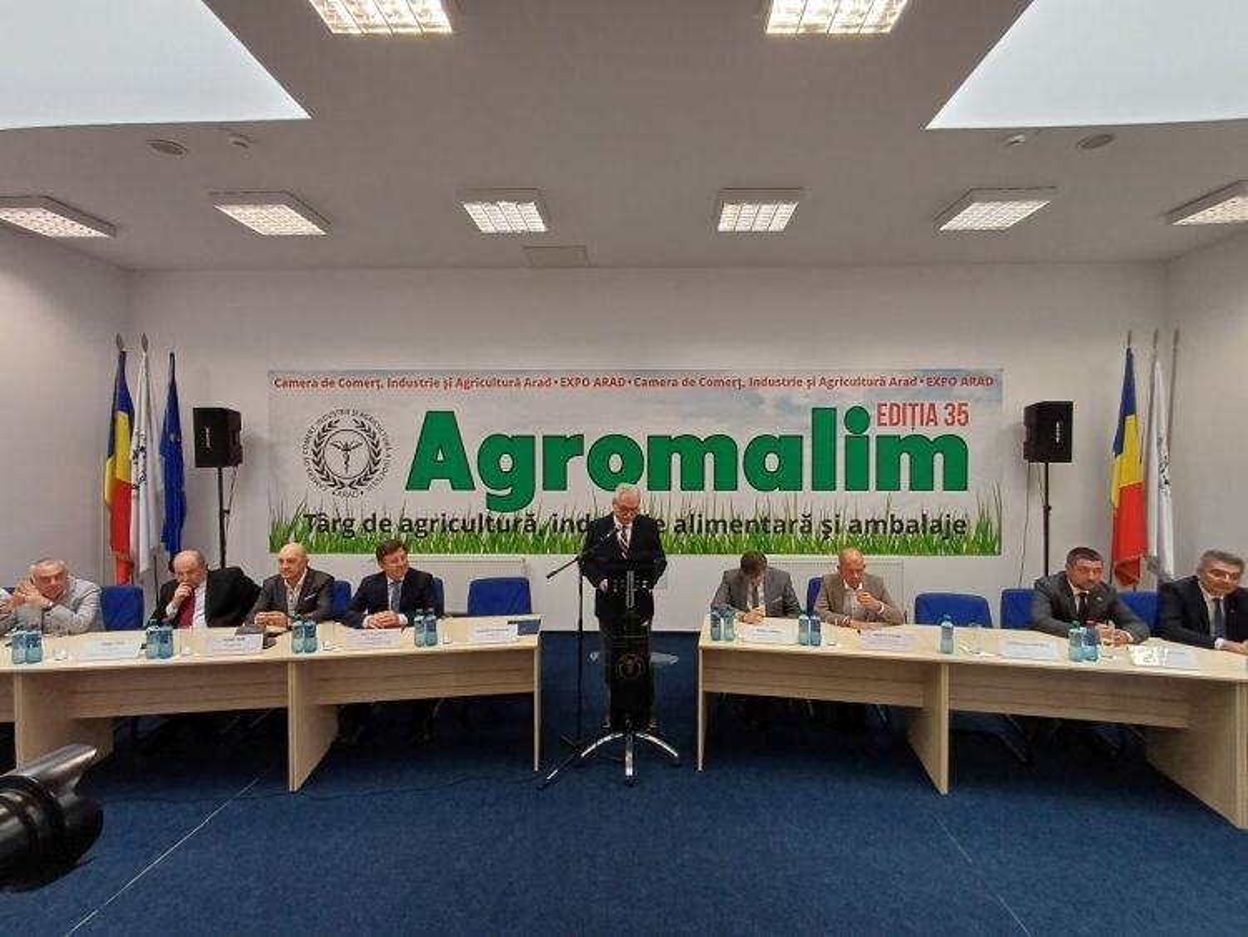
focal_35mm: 16
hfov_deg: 94.5
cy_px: 468
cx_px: 624
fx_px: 577
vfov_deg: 78.1
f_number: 2.2
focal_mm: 1.64
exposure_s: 1/50
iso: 64
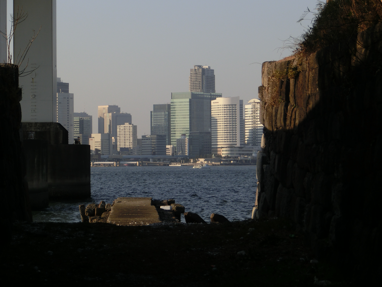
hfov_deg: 13.0
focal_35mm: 152
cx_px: 191
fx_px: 1677
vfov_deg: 9.8
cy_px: 144
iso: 100
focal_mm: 26.91
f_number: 5.9
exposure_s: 1/500
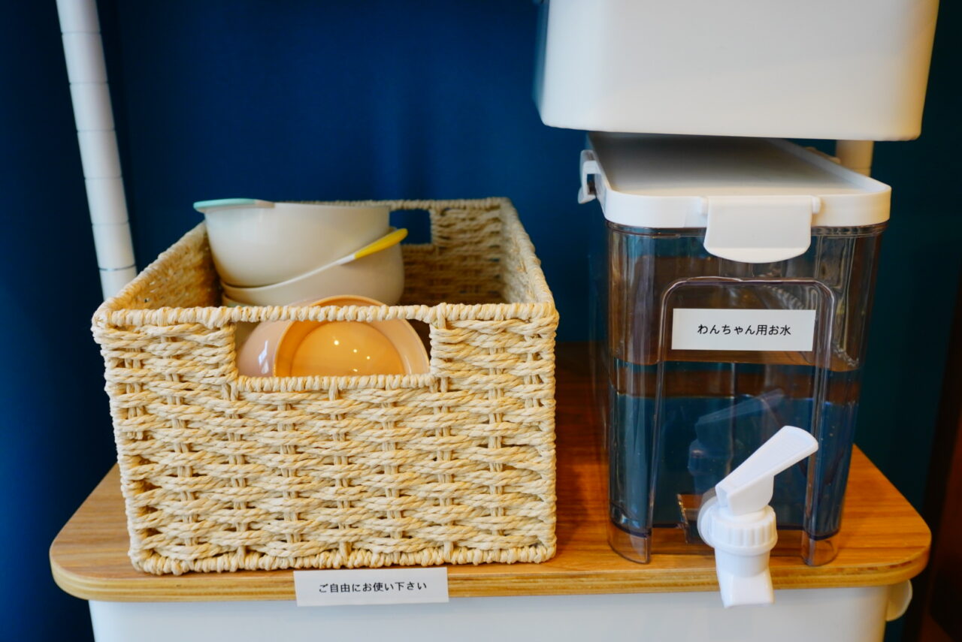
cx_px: 481
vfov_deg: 40.0
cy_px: 321
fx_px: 882
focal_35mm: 33
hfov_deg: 57.2
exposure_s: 1/40
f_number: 5.6
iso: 400
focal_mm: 22
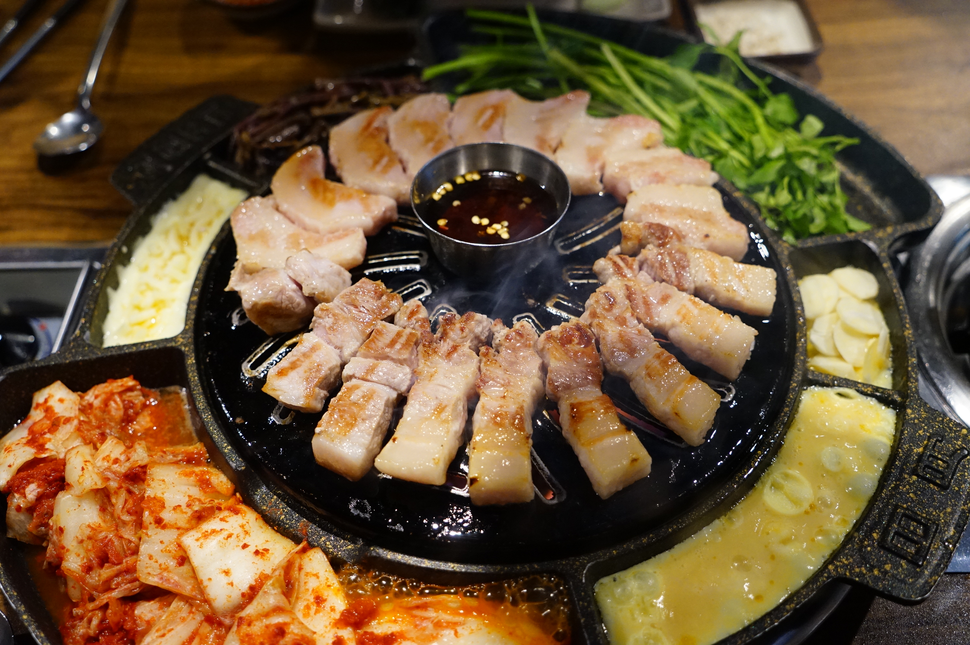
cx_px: 485
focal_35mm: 35
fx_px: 942
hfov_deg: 54.5
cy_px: 322
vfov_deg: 37.8
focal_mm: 35
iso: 4000
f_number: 4
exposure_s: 1/60
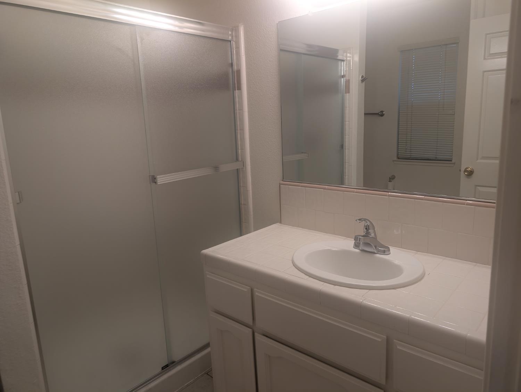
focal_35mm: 24
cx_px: 260
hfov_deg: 71.5
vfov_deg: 56.9
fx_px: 362
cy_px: 196
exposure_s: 1/40
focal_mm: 6.9
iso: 27
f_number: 1.68
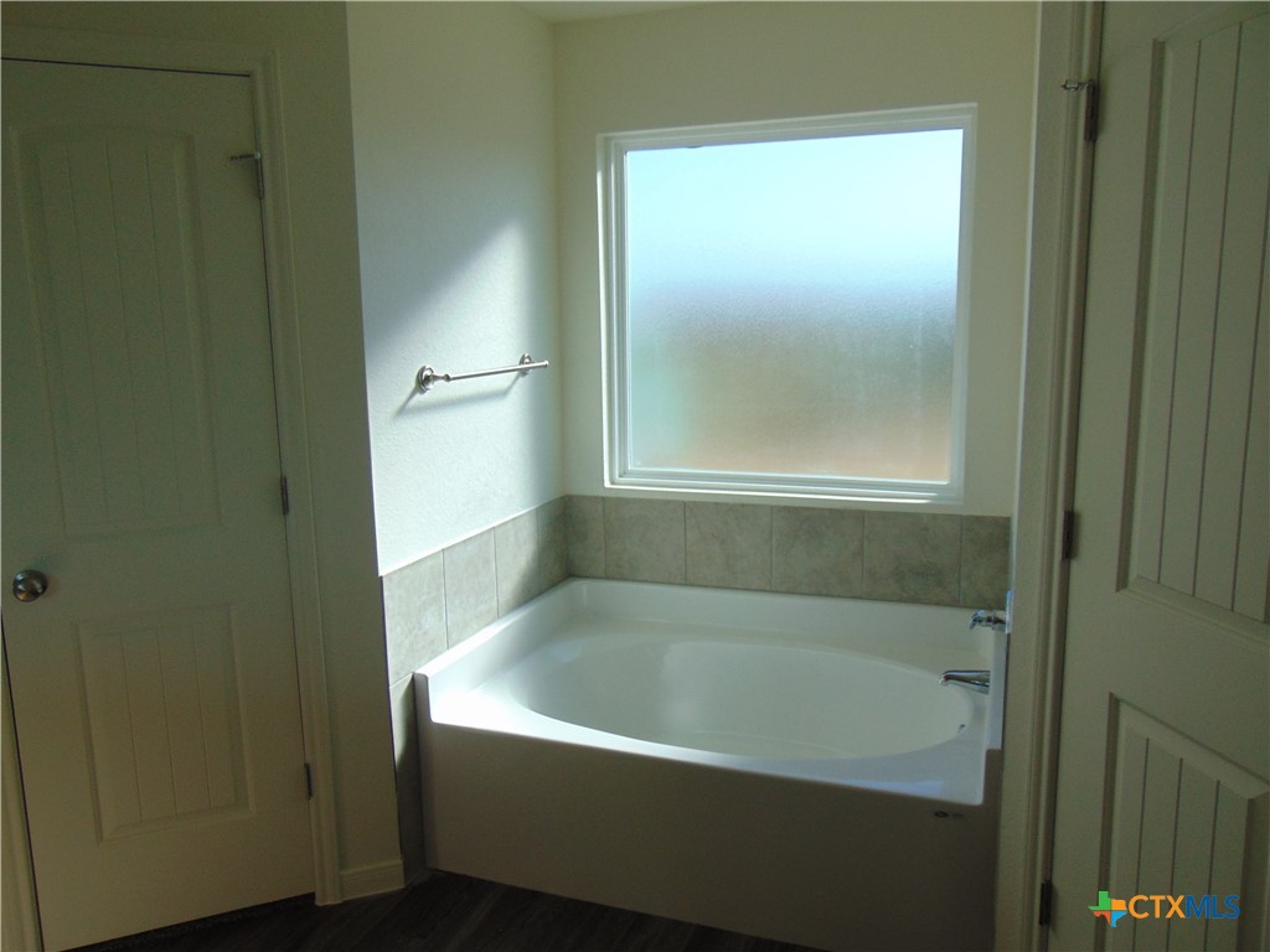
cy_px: 476
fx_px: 991
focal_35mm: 27
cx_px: 635
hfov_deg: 65.3
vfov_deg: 51.4
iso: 80
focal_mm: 4.9
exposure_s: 1/500
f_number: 3
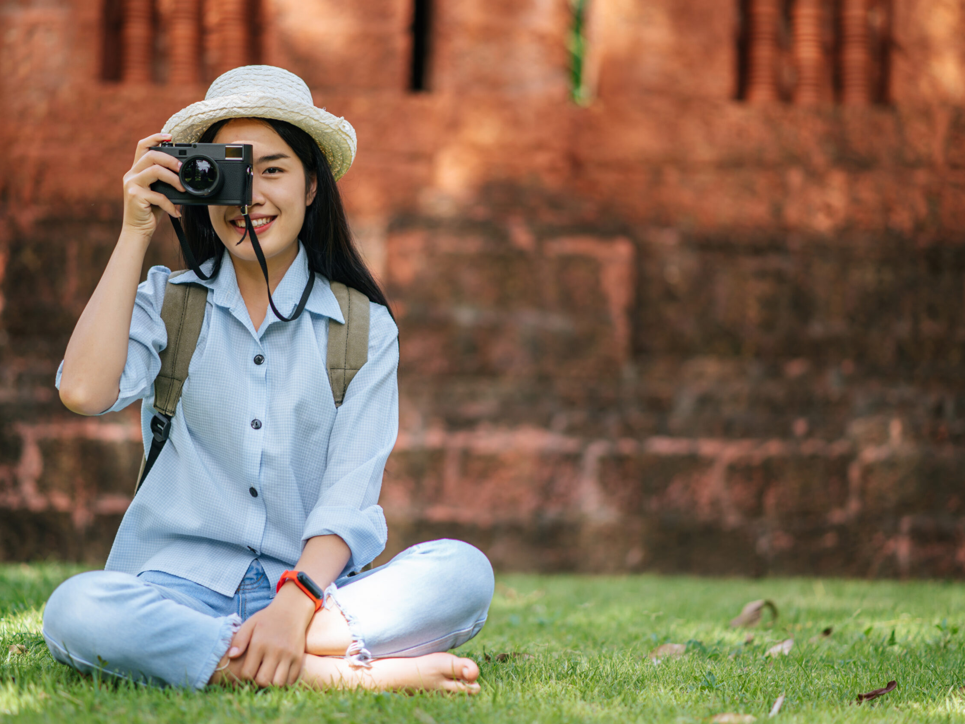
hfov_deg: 21.1
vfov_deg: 15.9
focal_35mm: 93
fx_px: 2593
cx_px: 439
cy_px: 363
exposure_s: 1/640
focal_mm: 85
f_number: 1.8
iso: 100
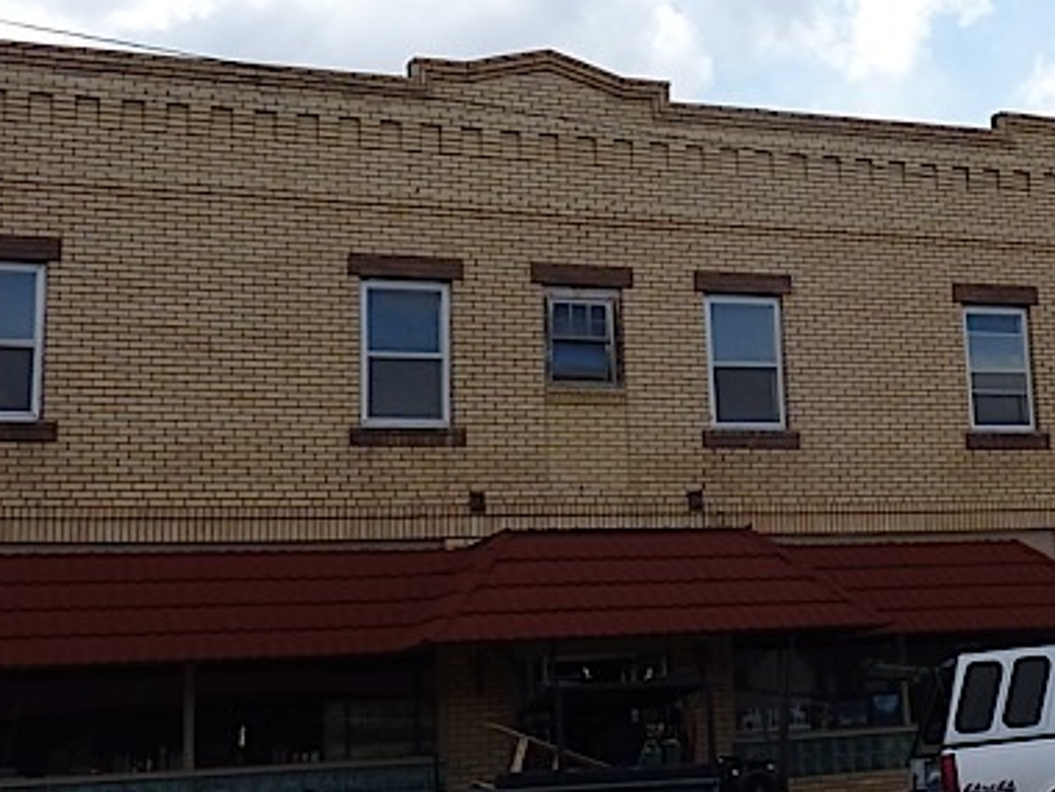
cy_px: 297
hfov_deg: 30.9
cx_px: 847
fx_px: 1859
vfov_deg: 24.0
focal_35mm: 61
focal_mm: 4.7
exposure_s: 1/640
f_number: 4.5
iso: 80
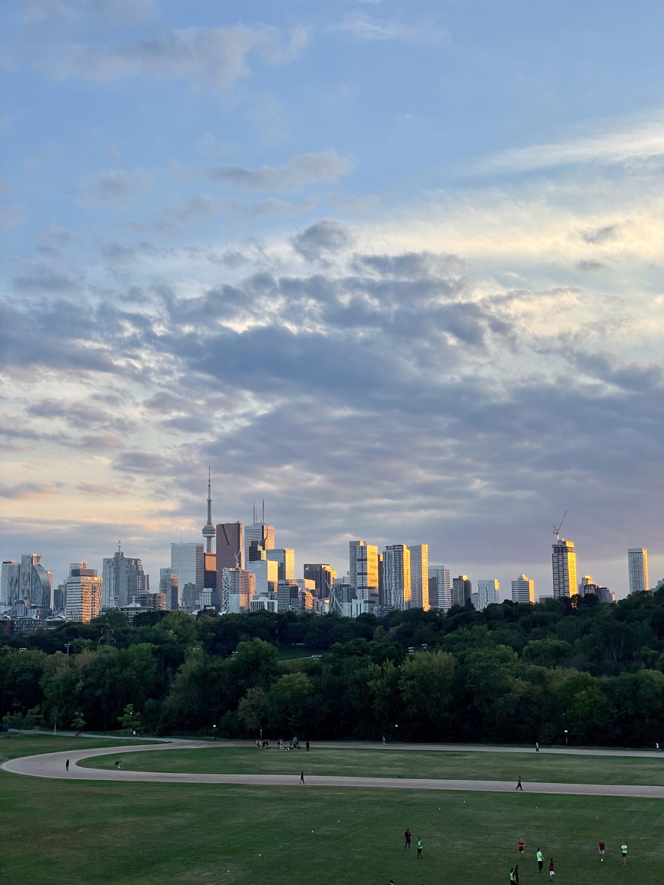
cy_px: 442
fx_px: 1330
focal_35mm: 52
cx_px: 332
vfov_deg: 36.8
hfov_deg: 28.0
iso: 25
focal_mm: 6
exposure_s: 1/265
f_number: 2
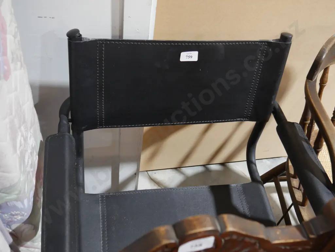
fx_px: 368
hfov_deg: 49.0
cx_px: 168
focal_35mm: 38
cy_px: 126
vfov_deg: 37.8
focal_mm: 19
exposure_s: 1/60
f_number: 4.1
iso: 1250
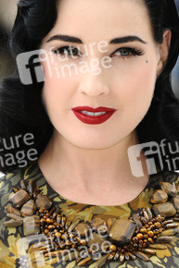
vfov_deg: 5.0
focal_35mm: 414
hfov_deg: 3.3
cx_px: 91
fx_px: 3091
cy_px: 109
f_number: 5.6
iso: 320
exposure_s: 1/250
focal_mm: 200
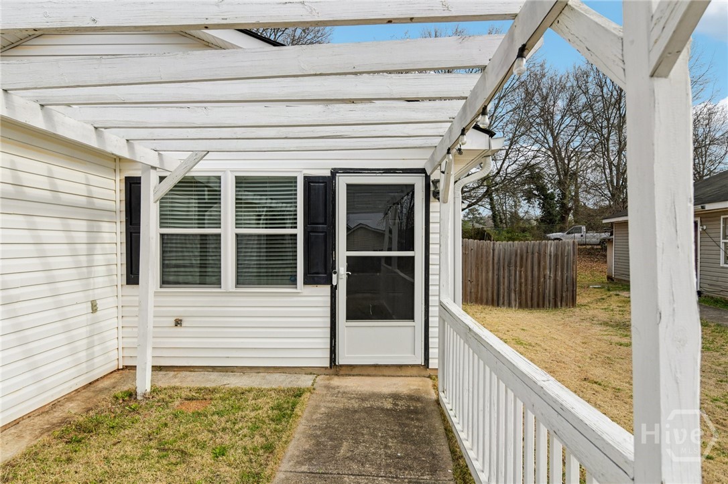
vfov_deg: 64.5
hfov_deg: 86.9
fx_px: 384
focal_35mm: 19
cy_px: 242
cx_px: 364
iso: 400
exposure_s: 1/1250
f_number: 8
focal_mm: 19
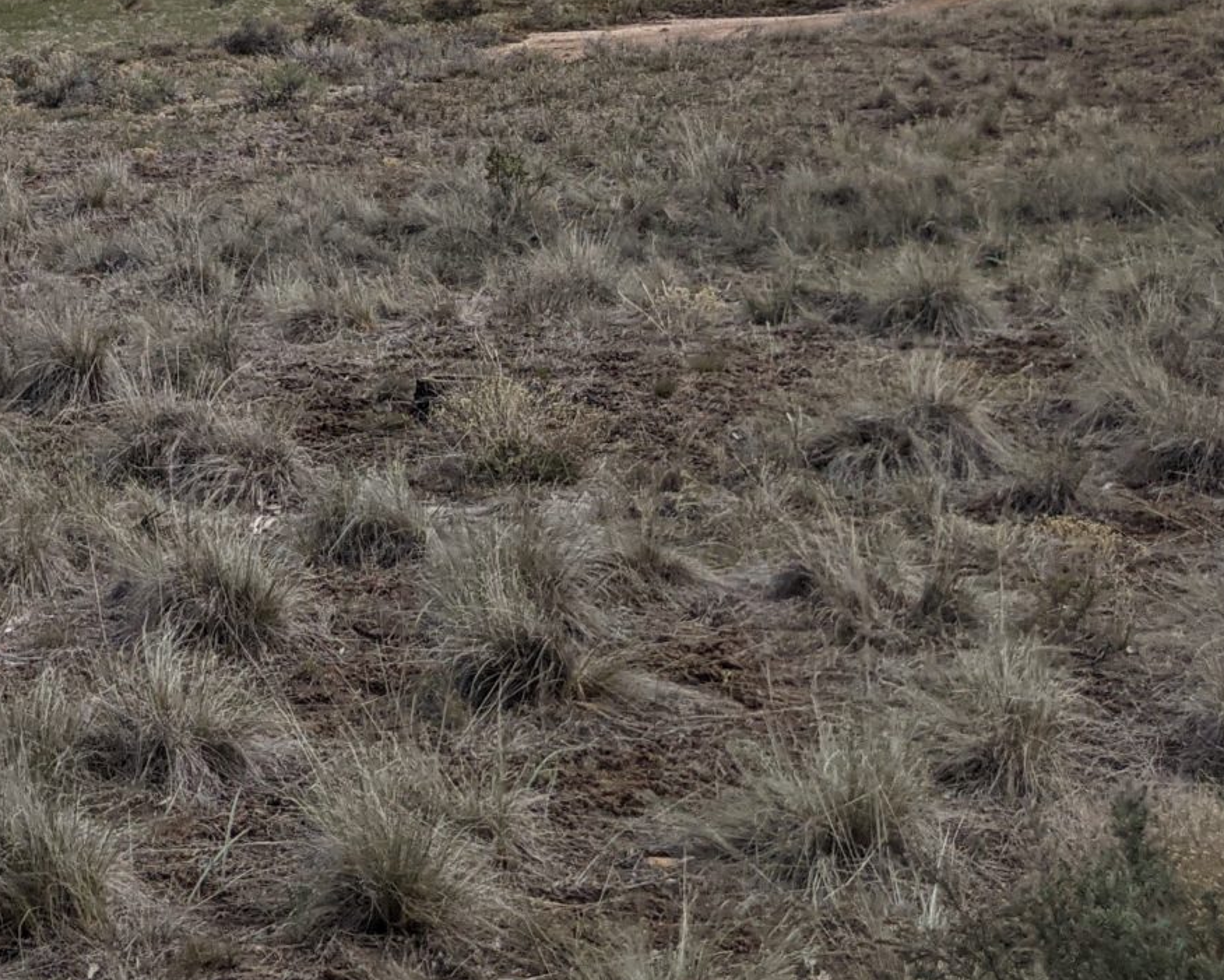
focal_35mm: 77
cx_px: -530
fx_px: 2790
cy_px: -169
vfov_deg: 18.9
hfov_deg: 21.4
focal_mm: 4.44
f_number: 1.8
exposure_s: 1/3906
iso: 69
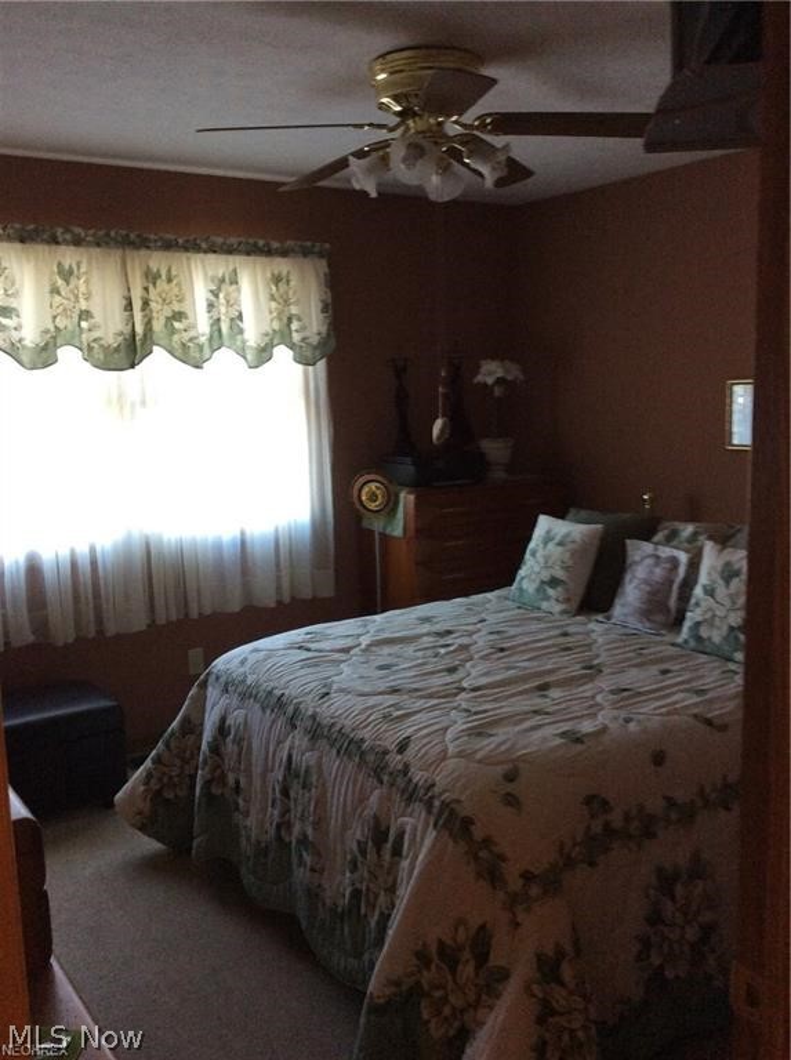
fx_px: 978
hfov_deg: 44.0
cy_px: 530
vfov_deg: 56.9
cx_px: 396
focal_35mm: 32
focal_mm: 3.3
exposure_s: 1/24
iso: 125
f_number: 2.4
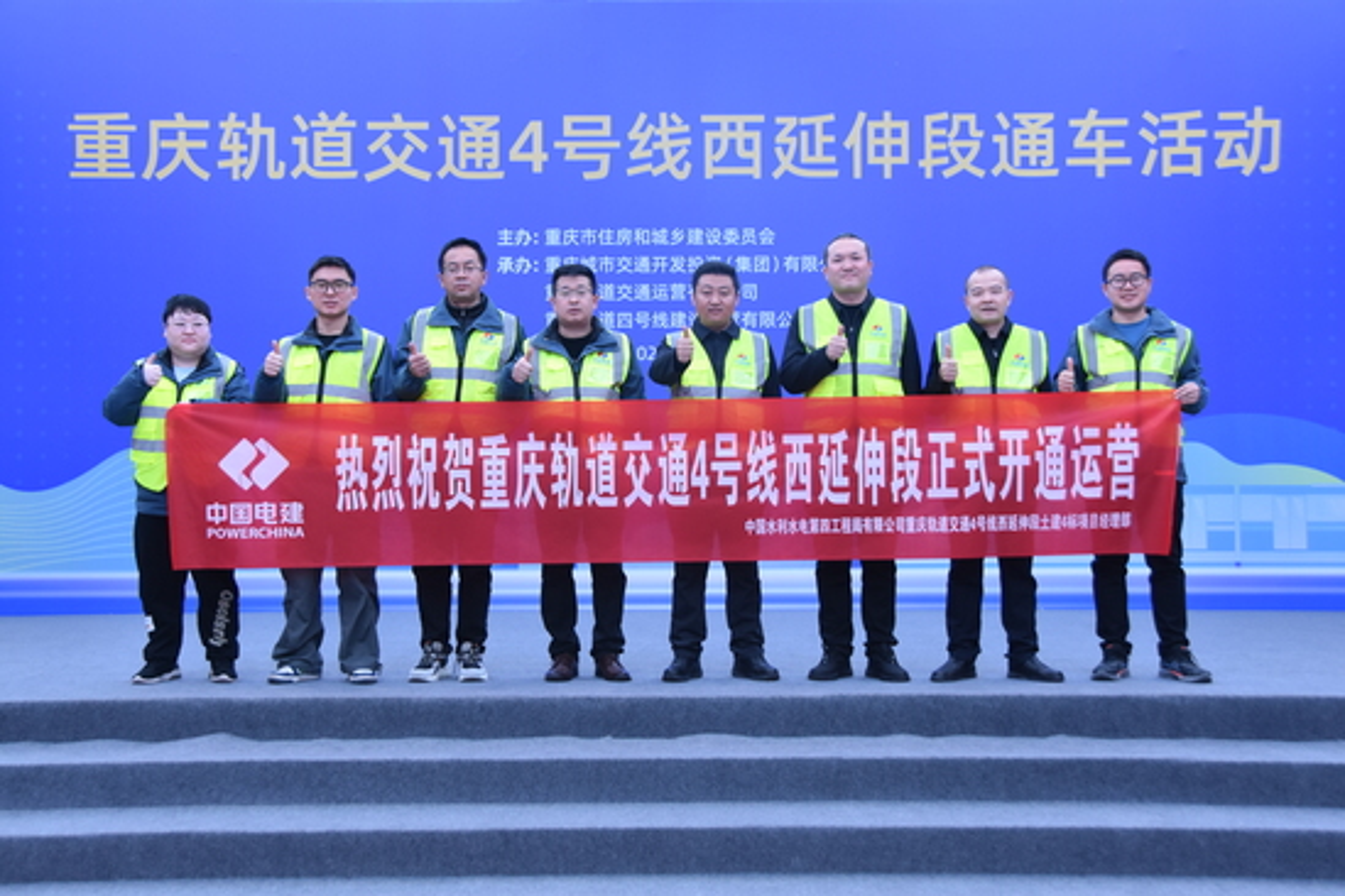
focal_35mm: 42
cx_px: 672
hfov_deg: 46.4
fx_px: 1569
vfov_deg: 31.9
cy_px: 448
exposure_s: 1/100
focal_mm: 28
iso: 800
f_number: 5
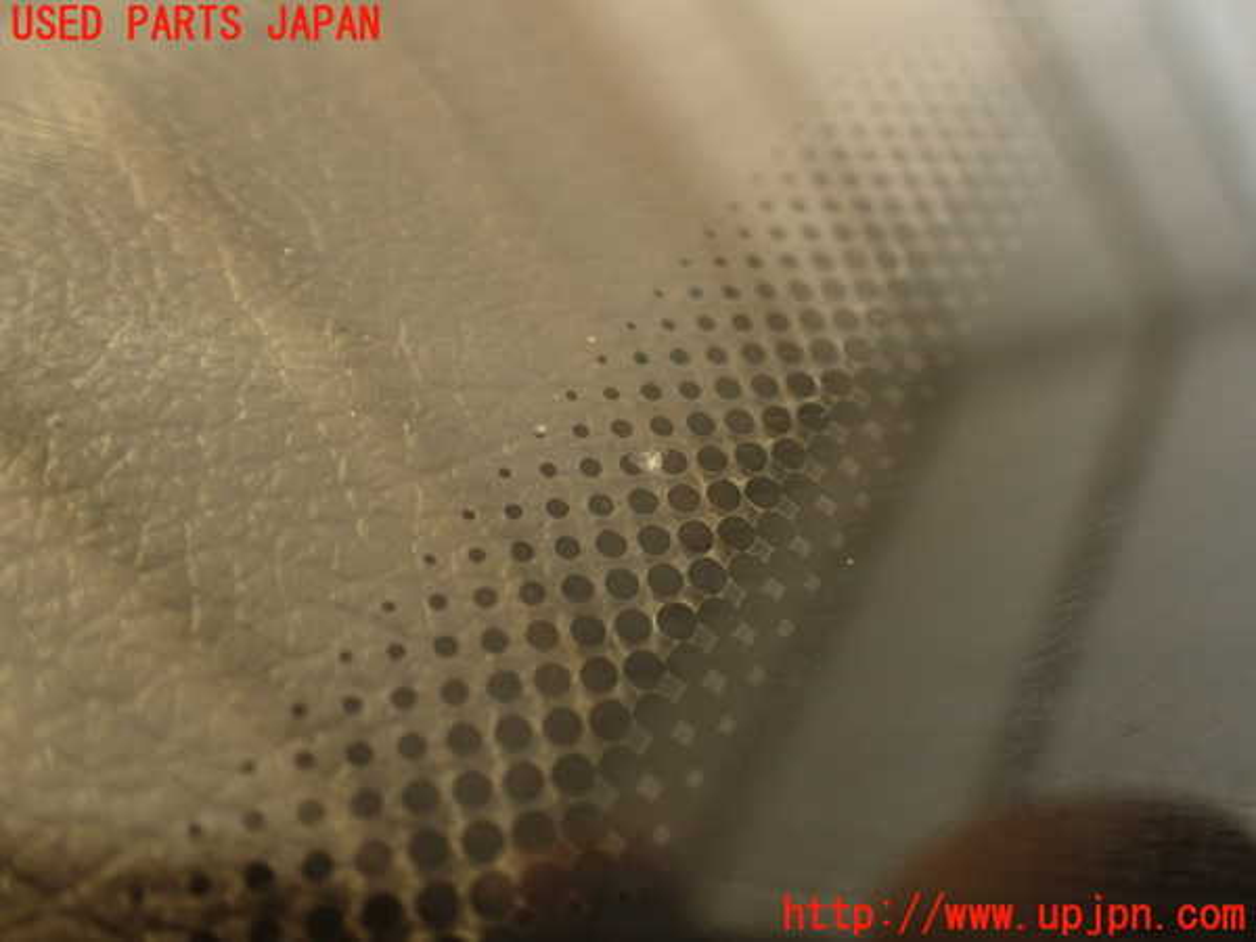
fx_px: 1306
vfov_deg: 39.7
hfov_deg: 51.4
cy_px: 471
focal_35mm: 36
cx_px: 628
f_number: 2.5
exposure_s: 1/40
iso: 250
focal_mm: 6.37
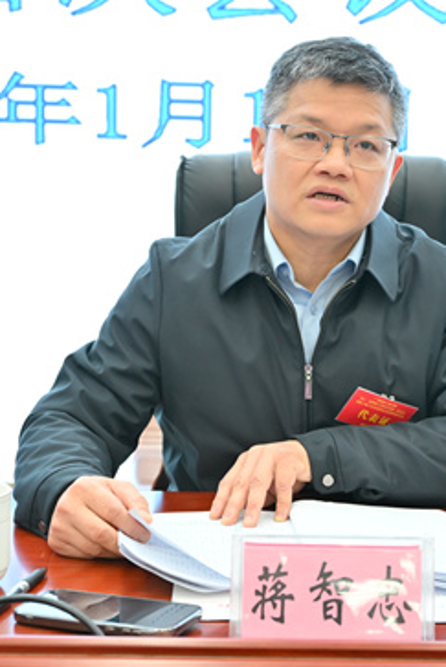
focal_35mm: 68
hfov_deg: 19.9
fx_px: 1262
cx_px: 316
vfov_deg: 29.6
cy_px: 334
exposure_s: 1/60
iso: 2200
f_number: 5.3
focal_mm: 45
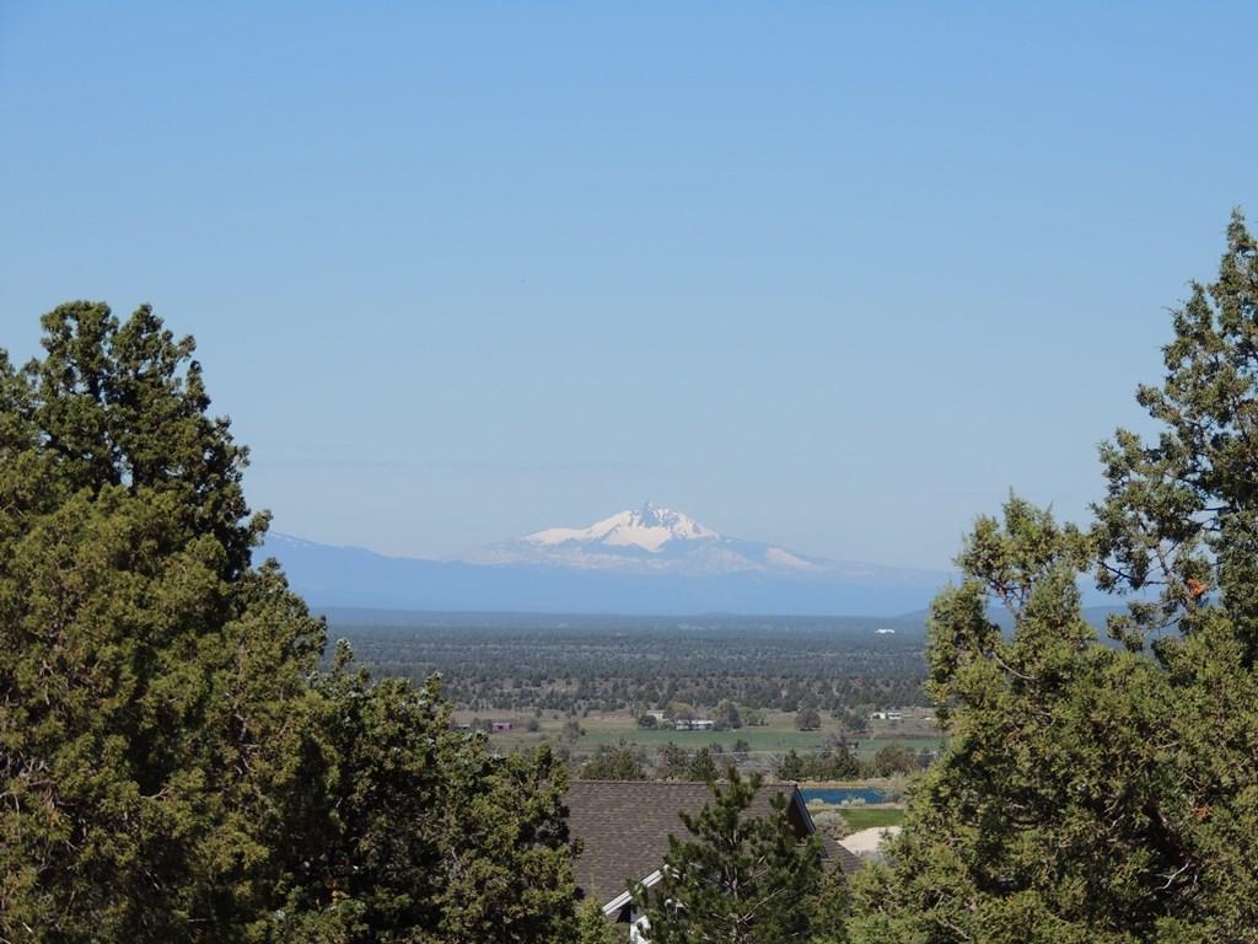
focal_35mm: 170
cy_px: 472
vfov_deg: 8.7
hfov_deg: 11.6
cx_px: 629
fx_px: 6178
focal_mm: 30.3
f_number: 4.5
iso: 100
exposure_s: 1/1000
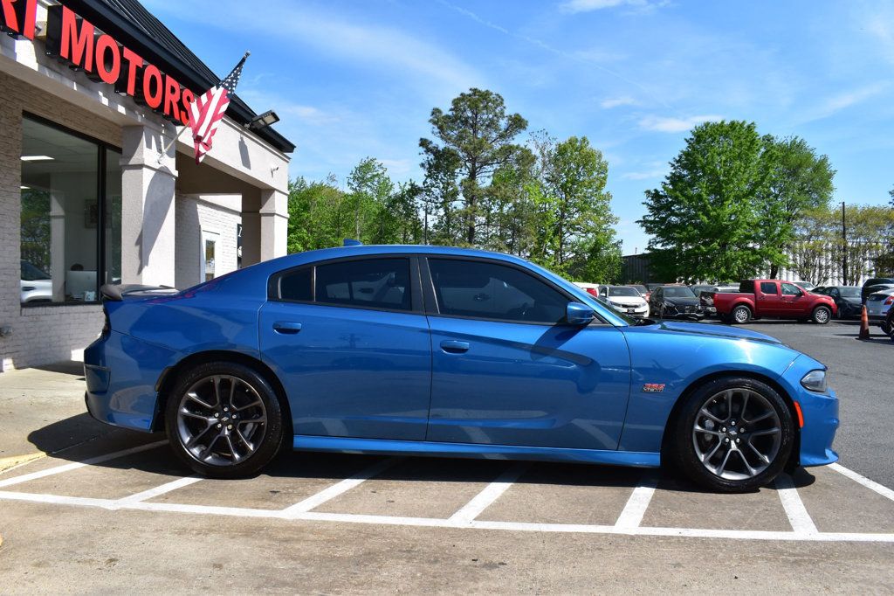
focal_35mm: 27
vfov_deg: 47.9
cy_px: 298
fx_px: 670
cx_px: 447
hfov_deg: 67.4
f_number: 11
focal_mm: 18
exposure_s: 1/500
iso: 360
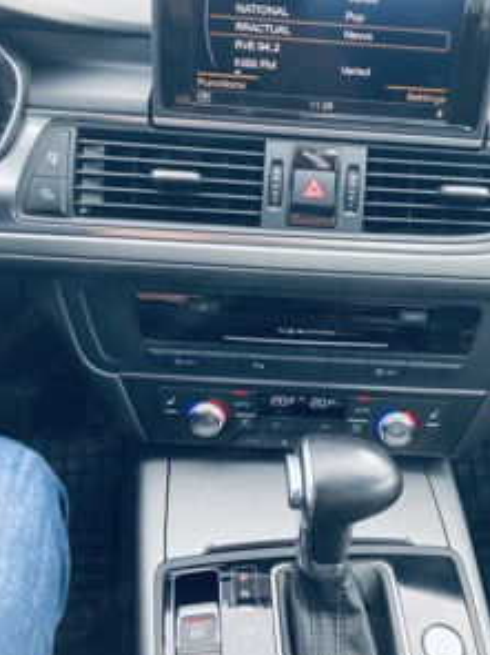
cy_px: 333
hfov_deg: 37.5
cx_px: 295
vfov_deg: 49.0
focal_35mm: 38
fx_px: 718
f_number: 1.8
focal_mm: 3.99
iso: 40
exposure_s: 1/121
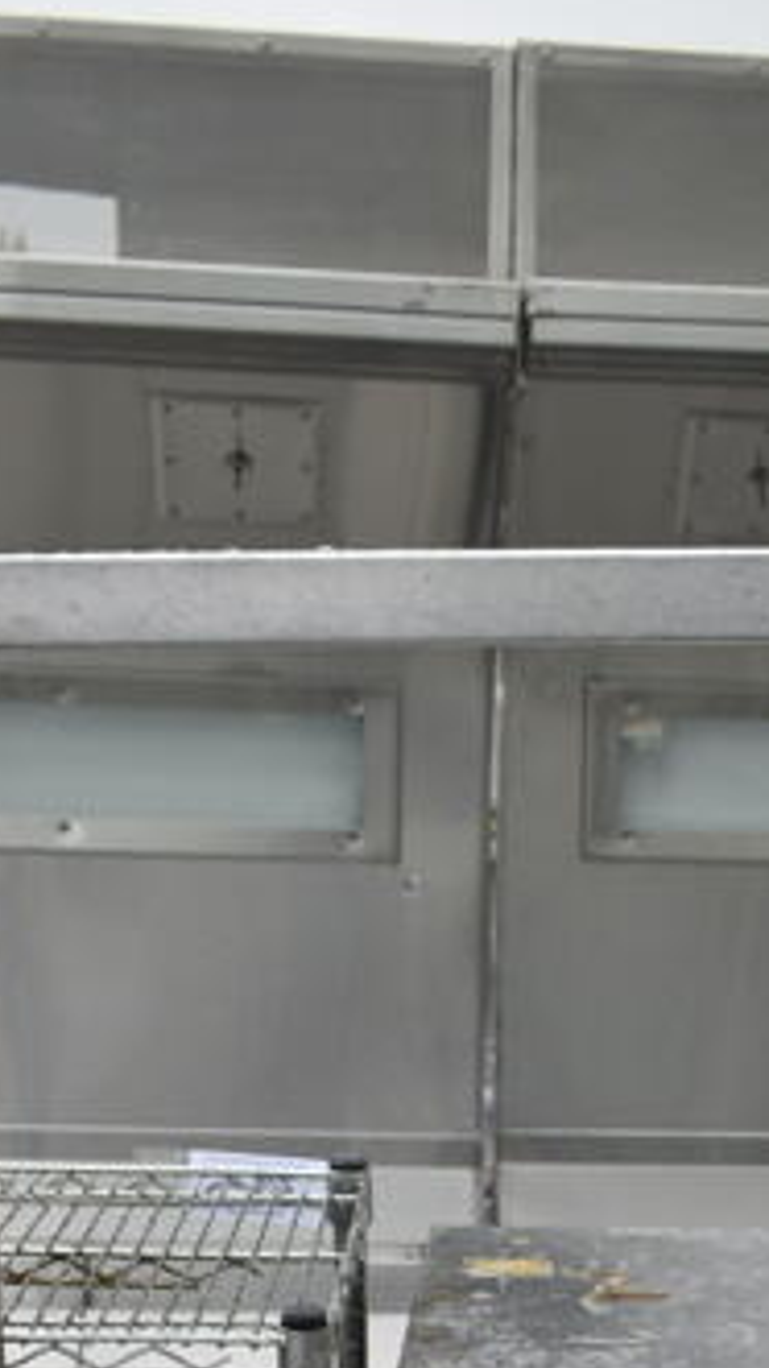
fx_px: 2830
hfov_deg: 15.3
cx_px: 699
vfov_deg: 24.7
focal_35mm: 78
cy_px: 1626
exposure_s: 1/80
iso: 100
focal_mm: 18
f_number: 4.5
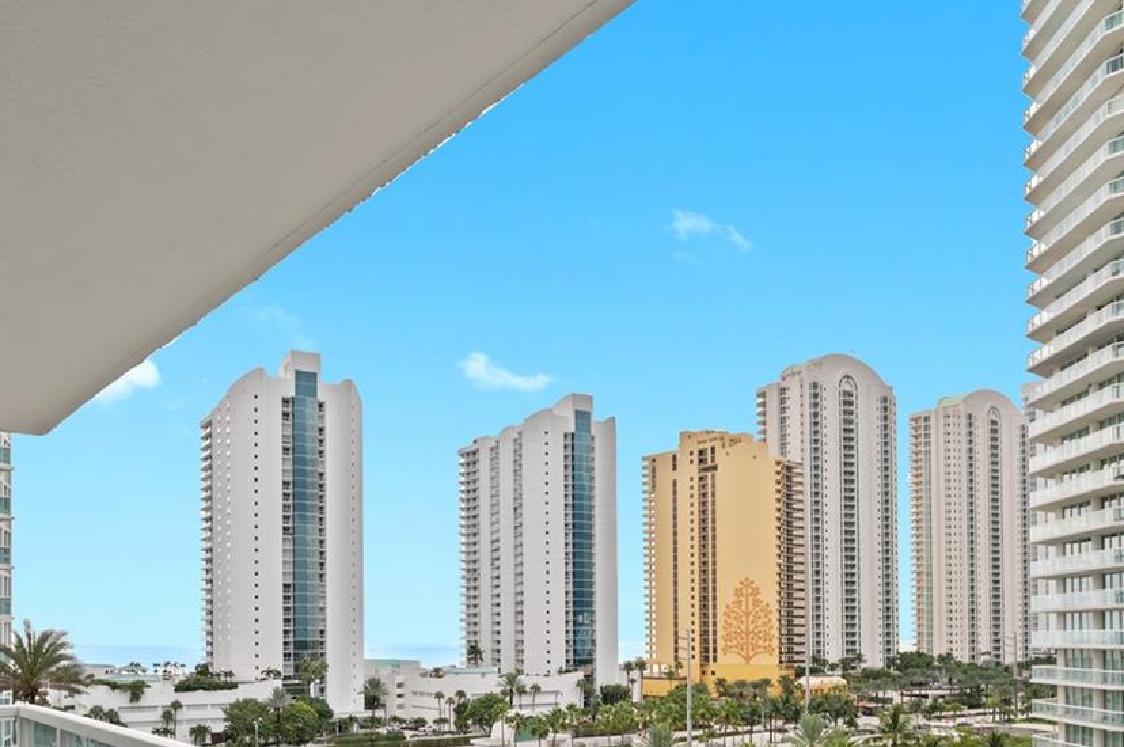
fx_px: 904
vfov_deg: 42.1
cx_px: 379
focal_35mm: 29
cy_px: 636
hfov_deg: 62.2
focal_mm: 15
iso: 200
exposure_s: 1/100
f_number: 8
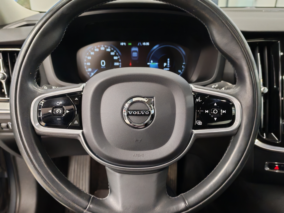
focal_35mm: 32
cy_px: 106
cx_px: 142
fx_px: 263
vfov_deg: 44.2
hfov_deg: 56.8
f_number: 1.9
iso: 1600
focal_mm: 6.12
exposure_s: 1/50
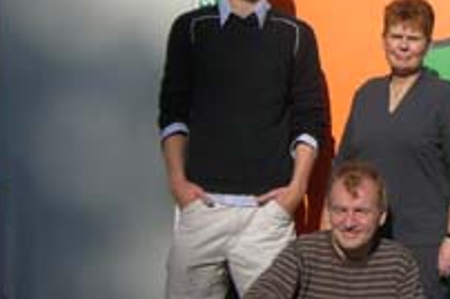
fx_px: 1223
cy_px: 113
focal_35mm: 98
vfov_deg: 13.9
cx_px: 461
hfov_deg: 20.1
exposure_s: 1/1250
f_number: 4.3
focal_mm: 6.2
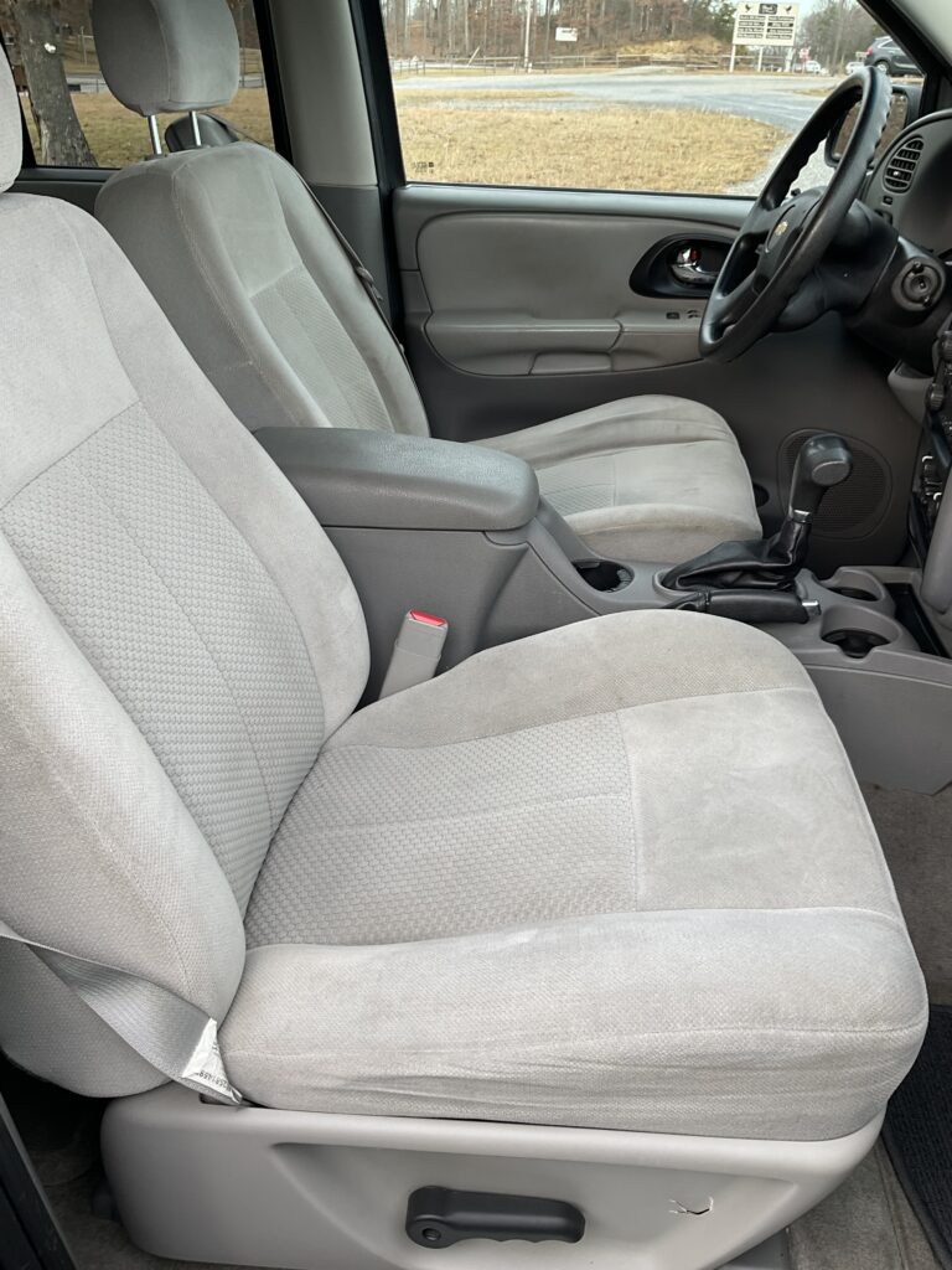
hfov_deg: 48.2
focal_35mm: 29
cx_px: 476
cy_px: 635
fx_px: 1063
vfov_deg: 61.7
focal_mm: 3
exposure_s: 1/120
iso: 20
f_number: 1.8
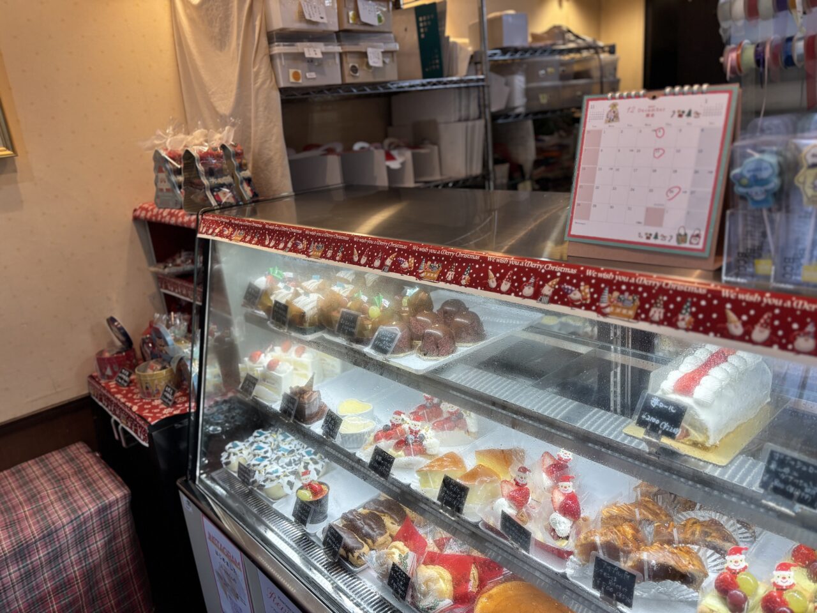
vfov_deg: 53.1
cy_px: 306
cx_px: 408
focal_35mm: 26
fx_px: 614
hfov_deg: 67.3
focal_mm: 5.96
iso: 64
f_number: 1.6
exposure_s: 1/120
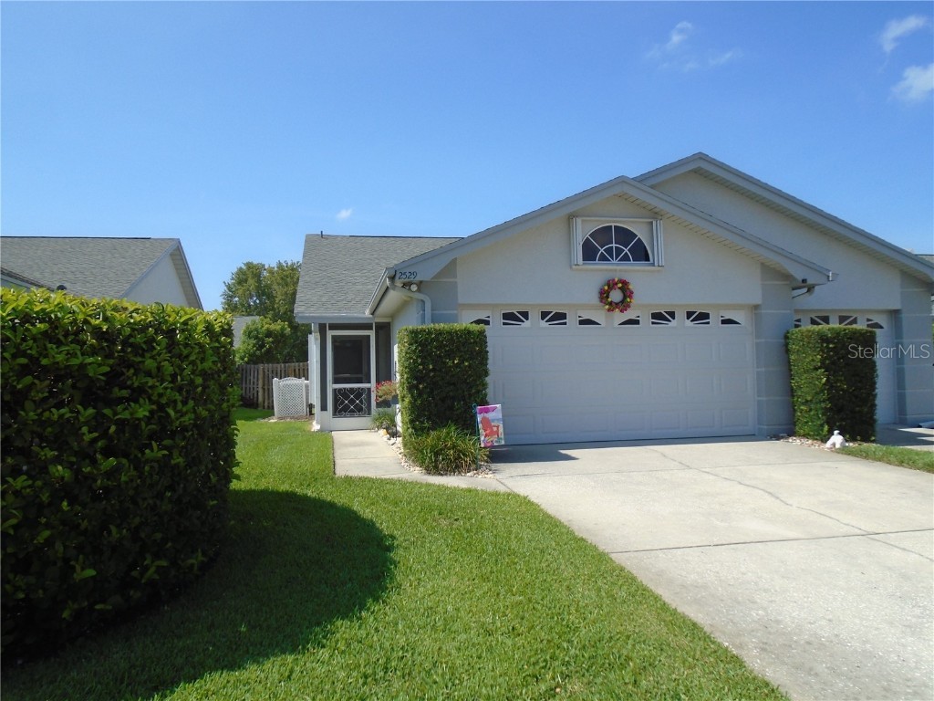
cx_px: 467
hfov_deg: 67.3
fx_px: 702
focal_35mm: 26
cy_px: 350
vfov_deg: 53.1
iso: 100
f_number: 8
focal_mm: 4.6
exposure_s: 1/160
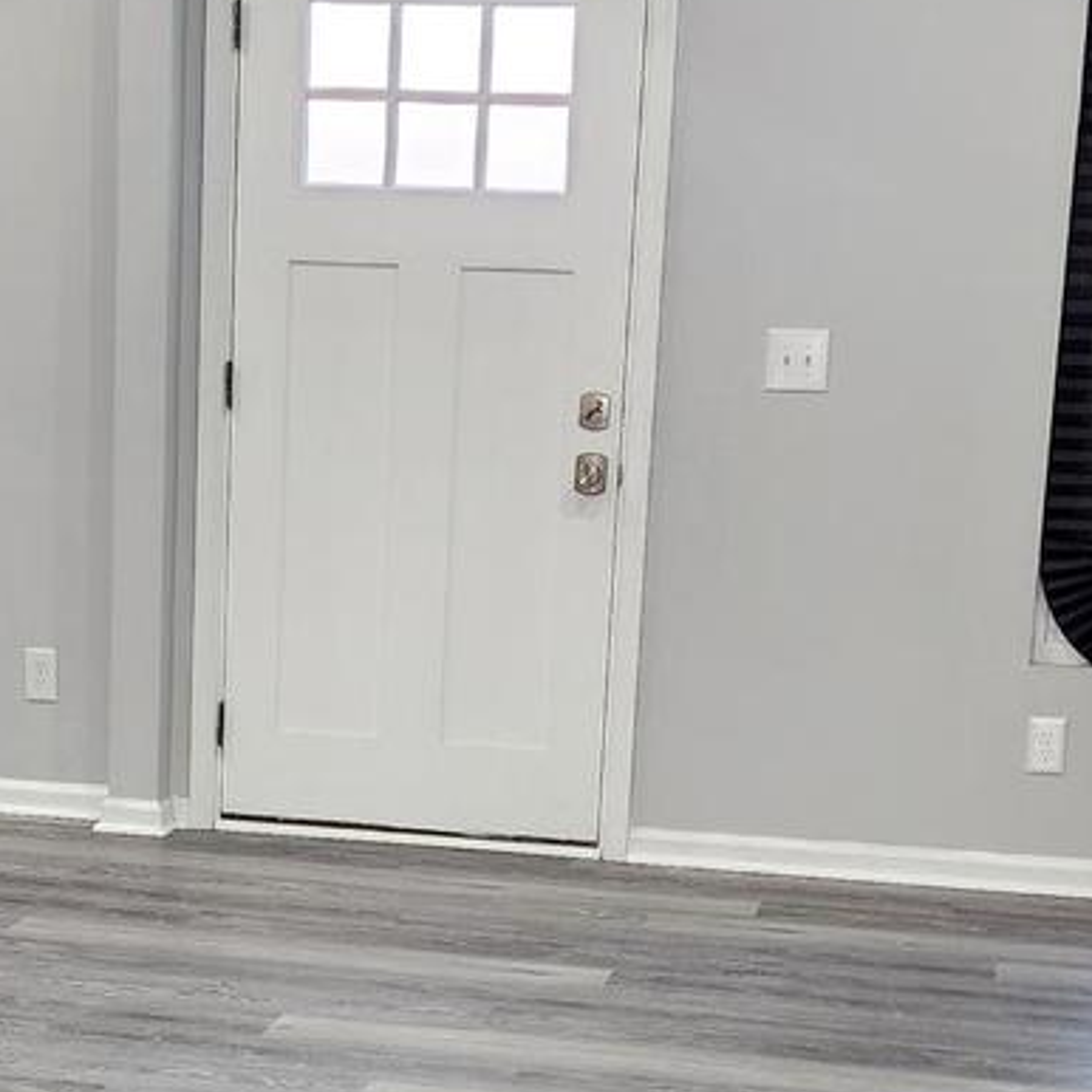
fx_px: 2891
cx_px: 331
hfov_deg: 21.3
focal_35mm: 81
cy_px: 863
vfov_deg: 21.2
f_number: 1.8
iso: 400
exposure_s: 1/120
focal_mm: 6.4
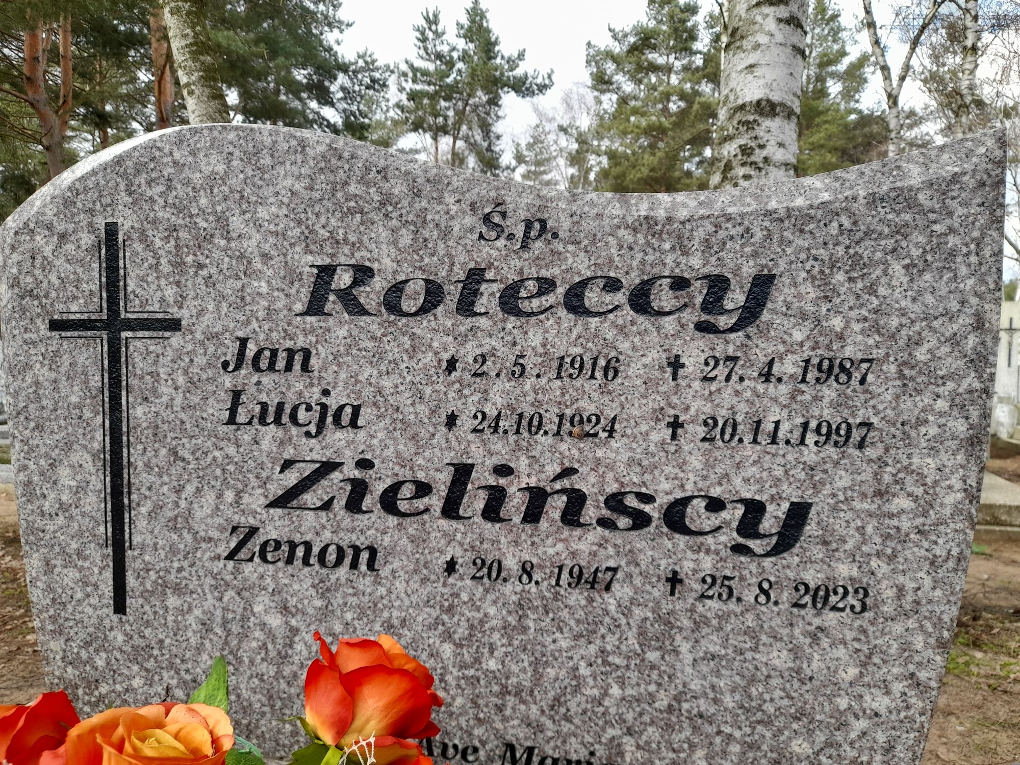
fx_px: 737
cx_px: 510
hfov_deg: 69.4
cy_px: 382
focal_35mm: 25
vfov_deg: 54.9
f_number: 2
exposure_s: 1/50
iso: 20
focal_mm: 4.6
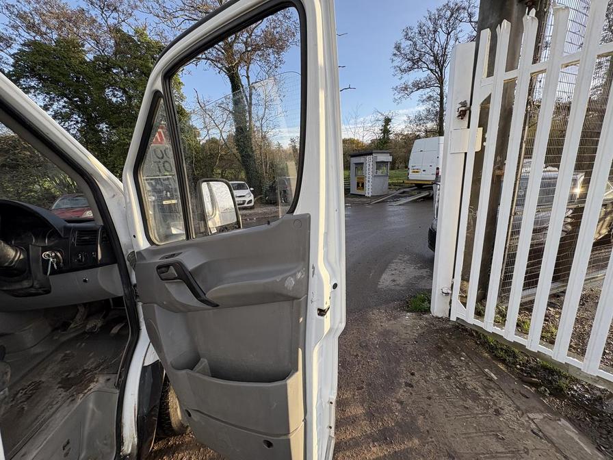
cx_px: 306
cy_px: 230
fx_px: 248
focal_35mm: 14
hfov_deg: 102.1
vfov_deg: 85.7
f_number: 2.2
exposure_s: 1/371
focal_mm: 2.22
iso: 50
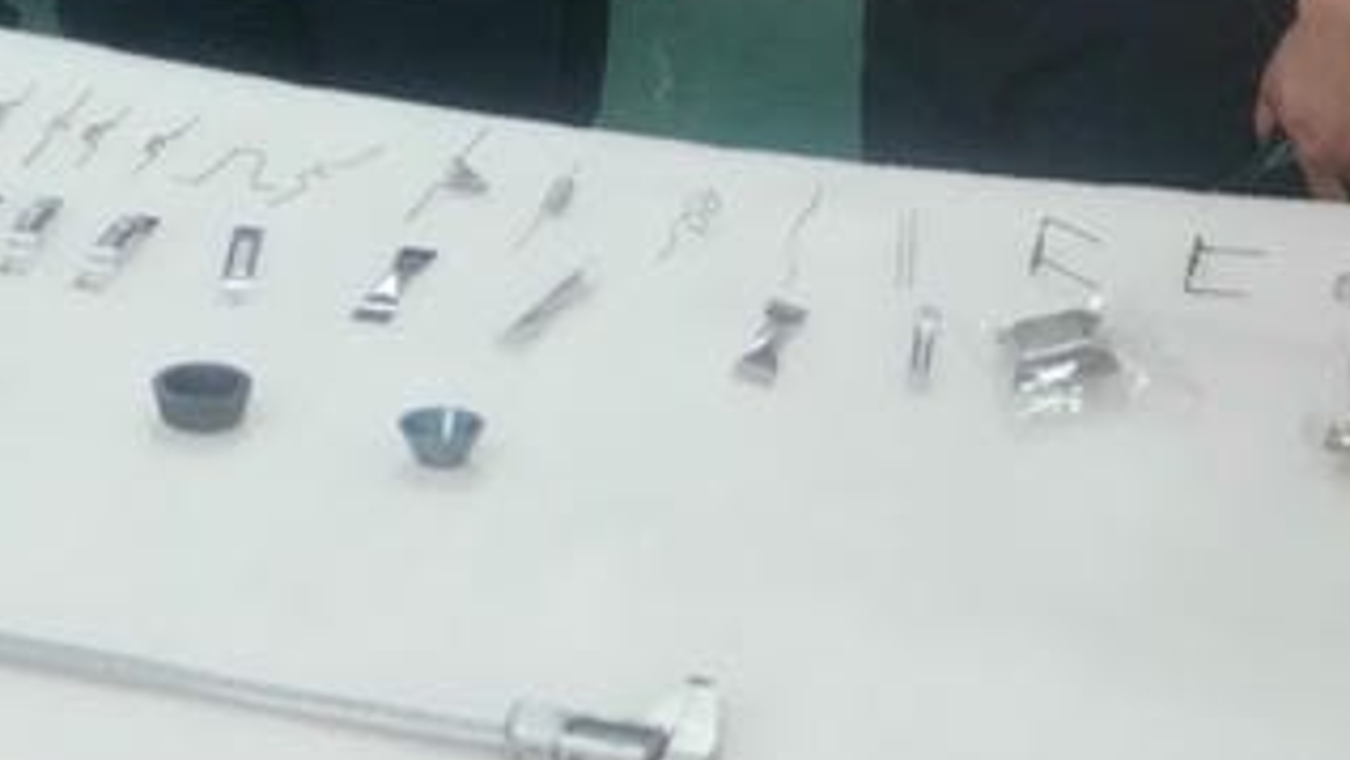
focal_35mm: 107
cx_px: 136
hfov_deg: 19.6
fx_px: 3831
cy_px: -671
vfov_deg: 10.5
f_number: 4
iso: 3200
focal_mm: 26
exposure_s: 1/160
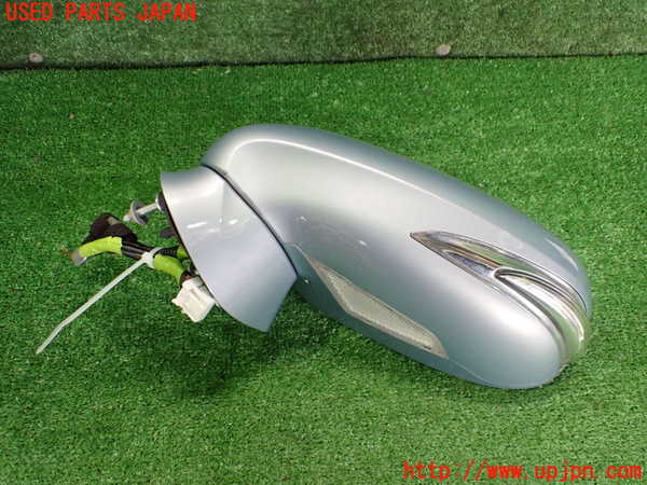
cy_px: 242
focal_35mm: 30
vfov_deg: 46.8
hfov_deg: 60.0
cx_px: 324
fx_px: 561
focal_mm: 5.4
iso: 800
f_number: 2.3
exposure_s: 1/100
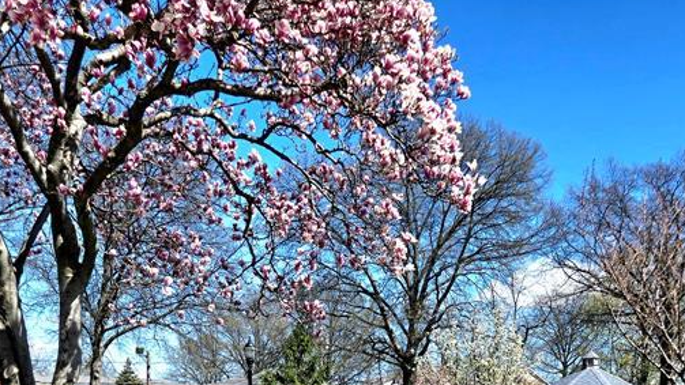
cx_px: 320
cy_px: 509
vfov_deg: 21.2
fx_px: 926
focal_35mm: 51
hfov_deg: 40.6
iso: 25
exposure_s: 1/2500
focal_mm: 5.4
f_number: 1.8
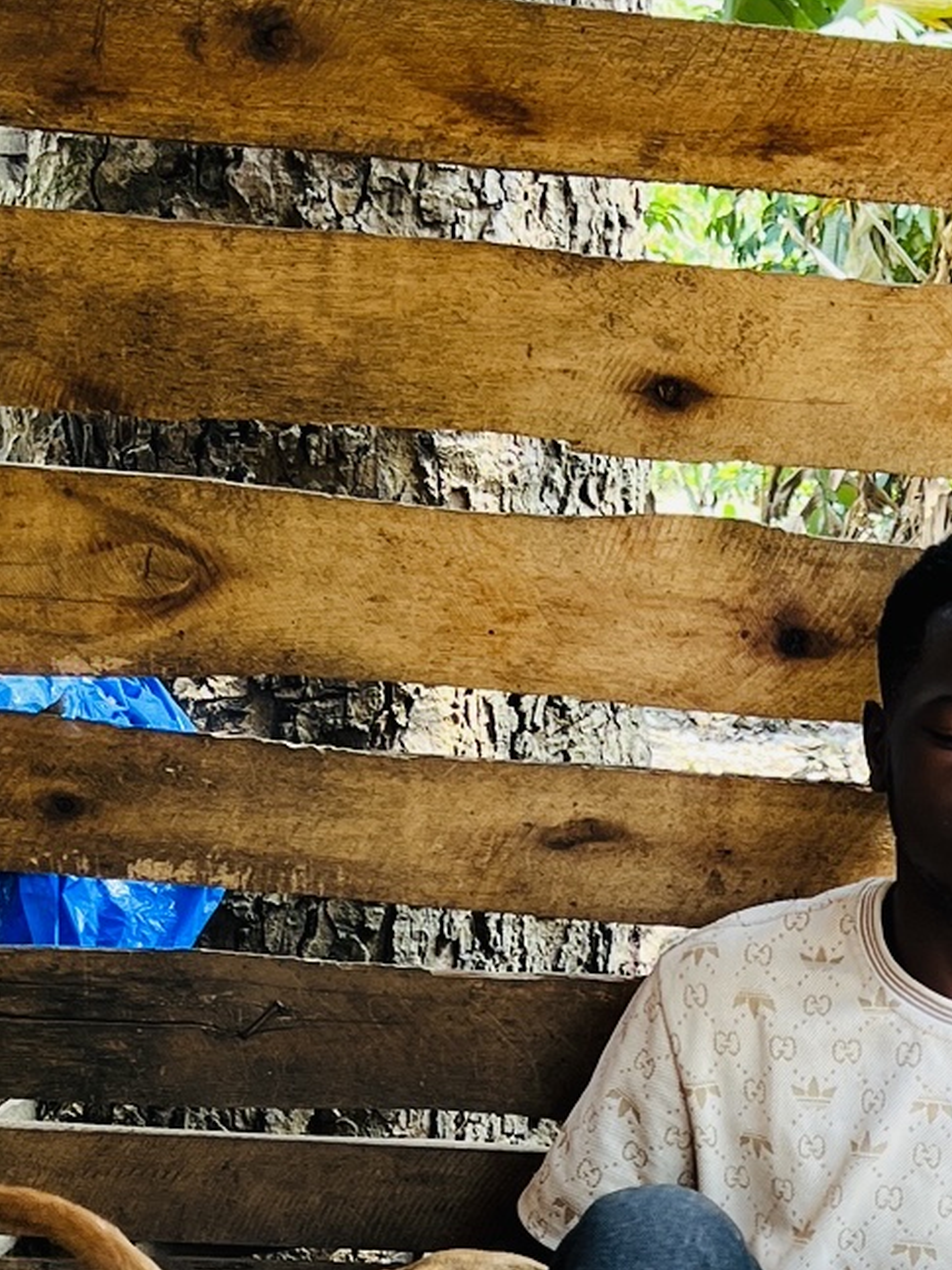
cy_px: 1097
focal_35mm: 81
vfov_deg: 23.6
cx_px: 899
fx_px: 2971
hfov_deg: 17.9
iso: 40
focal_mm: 5.7
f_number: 1.5
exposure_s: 1/121
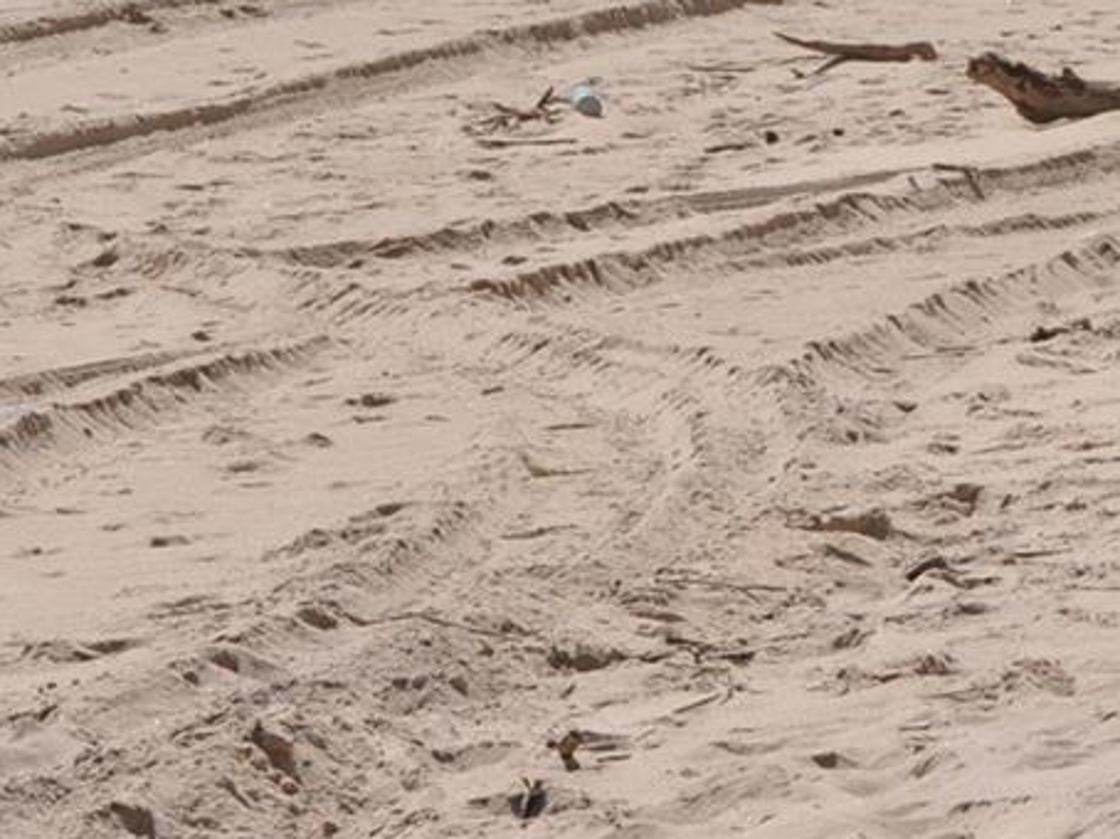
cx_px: 1063
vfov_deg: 5.4
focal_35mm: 273
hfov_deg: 7.2
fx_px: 8828
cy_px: -239
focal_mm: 42
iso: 200
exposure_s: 1/500
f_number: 10
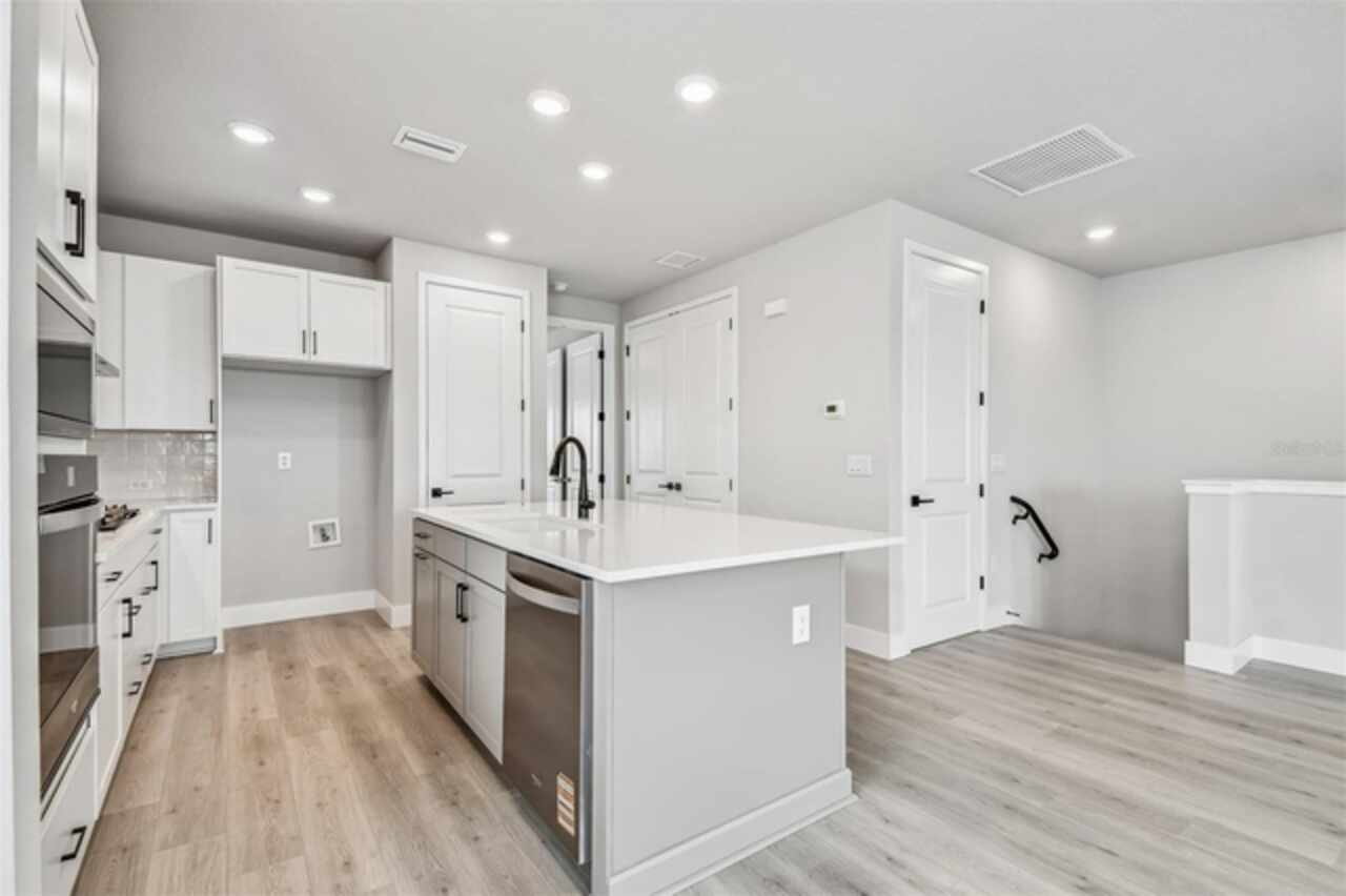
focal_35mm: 15
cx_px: 673
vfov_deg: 77.3
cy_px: 448
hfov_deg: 100.4
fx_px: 561
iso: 100
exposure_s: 1/30
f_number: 7.1
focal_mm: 10
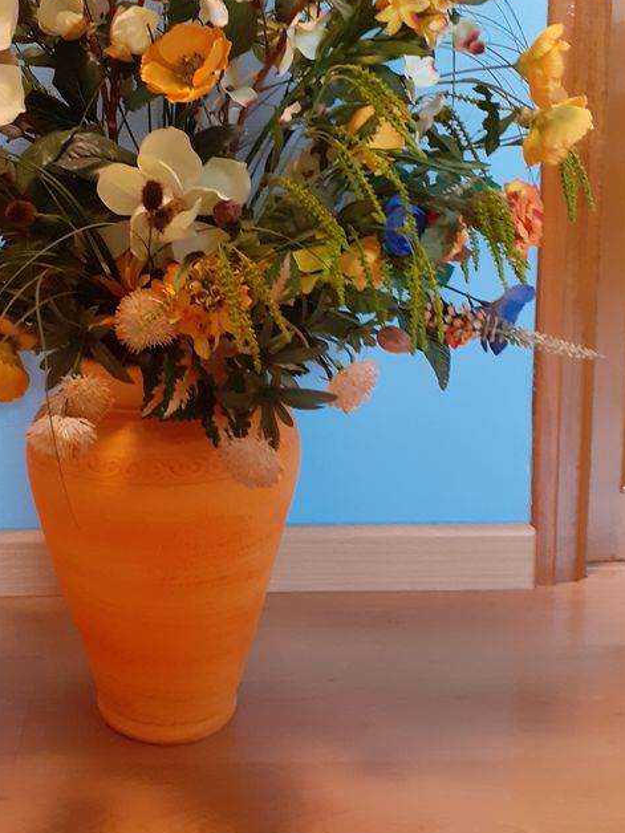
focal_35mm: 43
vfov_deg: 42.9
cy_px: 243
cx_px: 194
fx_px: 1035
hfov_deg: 33.2
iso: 250
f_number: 1.9
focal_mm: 3.6
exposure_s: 1/50
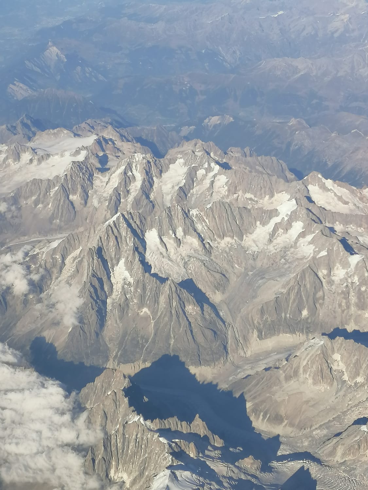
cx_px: 184
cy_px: 245
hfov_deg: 23.7
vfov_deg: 31.2
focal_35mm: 62
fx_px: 879
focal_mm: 5.3
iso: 50
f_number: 1.8
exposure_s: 1/1179
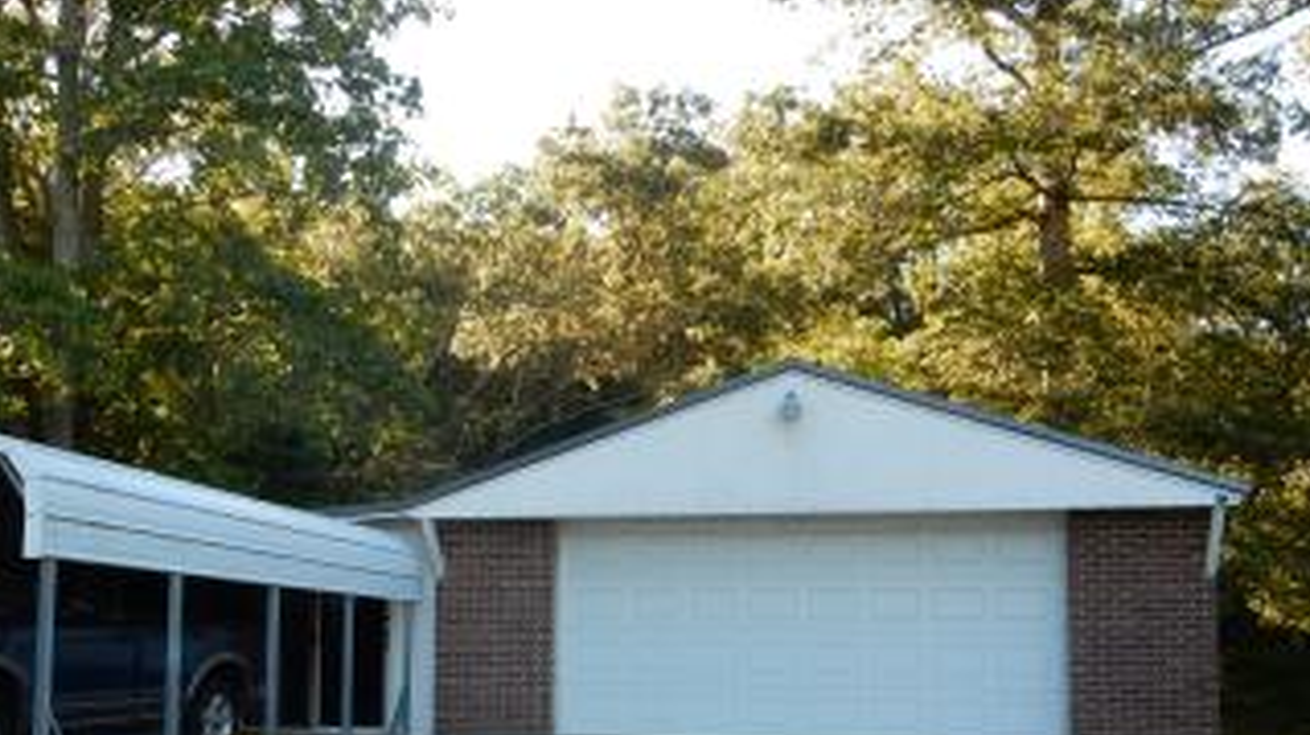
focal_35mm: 41
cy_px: 546
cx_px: 522
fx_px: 1423
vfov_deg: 28.6
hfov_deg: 49.1
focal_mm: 5.4
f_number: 4
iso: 125
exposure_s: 1/160
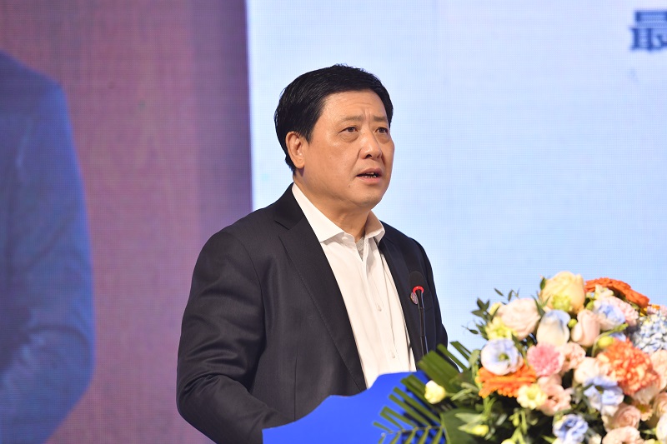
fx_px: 3334
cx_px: 334
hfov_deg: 11.4
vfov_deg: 7.6
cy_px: 222
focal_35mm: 180
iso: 800
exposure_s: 1/200
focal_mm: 180
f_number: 3.5
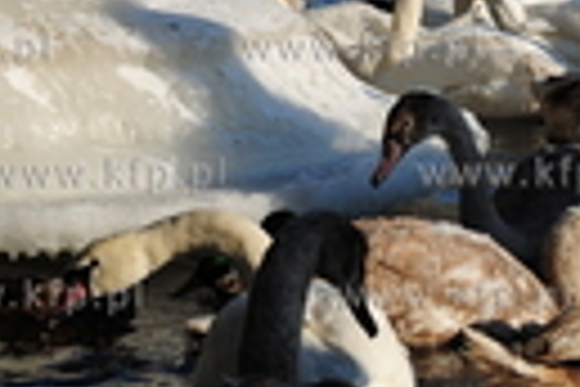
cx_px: 265
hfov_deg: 10.7
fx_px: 3093
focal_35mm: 192
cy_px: -135
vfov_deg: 7.1
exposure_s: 1/500
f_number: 11
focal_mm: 62
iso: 320
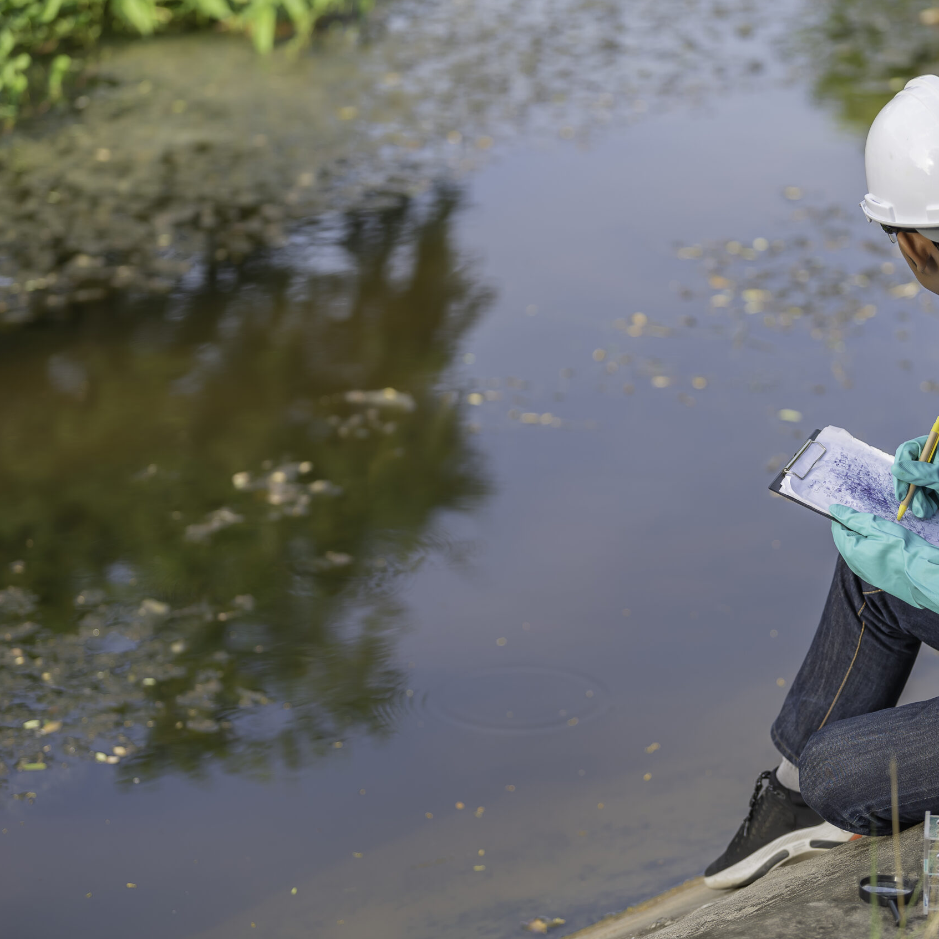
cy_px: 471
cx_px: 610
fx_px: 4020
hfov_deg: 13.3
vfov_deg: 13.3
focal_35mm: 131
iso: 100
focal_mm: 102
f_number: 2.8
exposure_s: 1/400
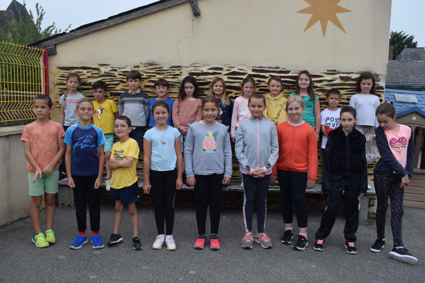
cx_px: 212
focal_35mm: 34
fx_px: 407
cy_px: 142
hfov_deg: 55.1
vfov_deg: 38.4
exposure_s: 1/400
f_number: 7.1
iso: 200
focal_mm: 23
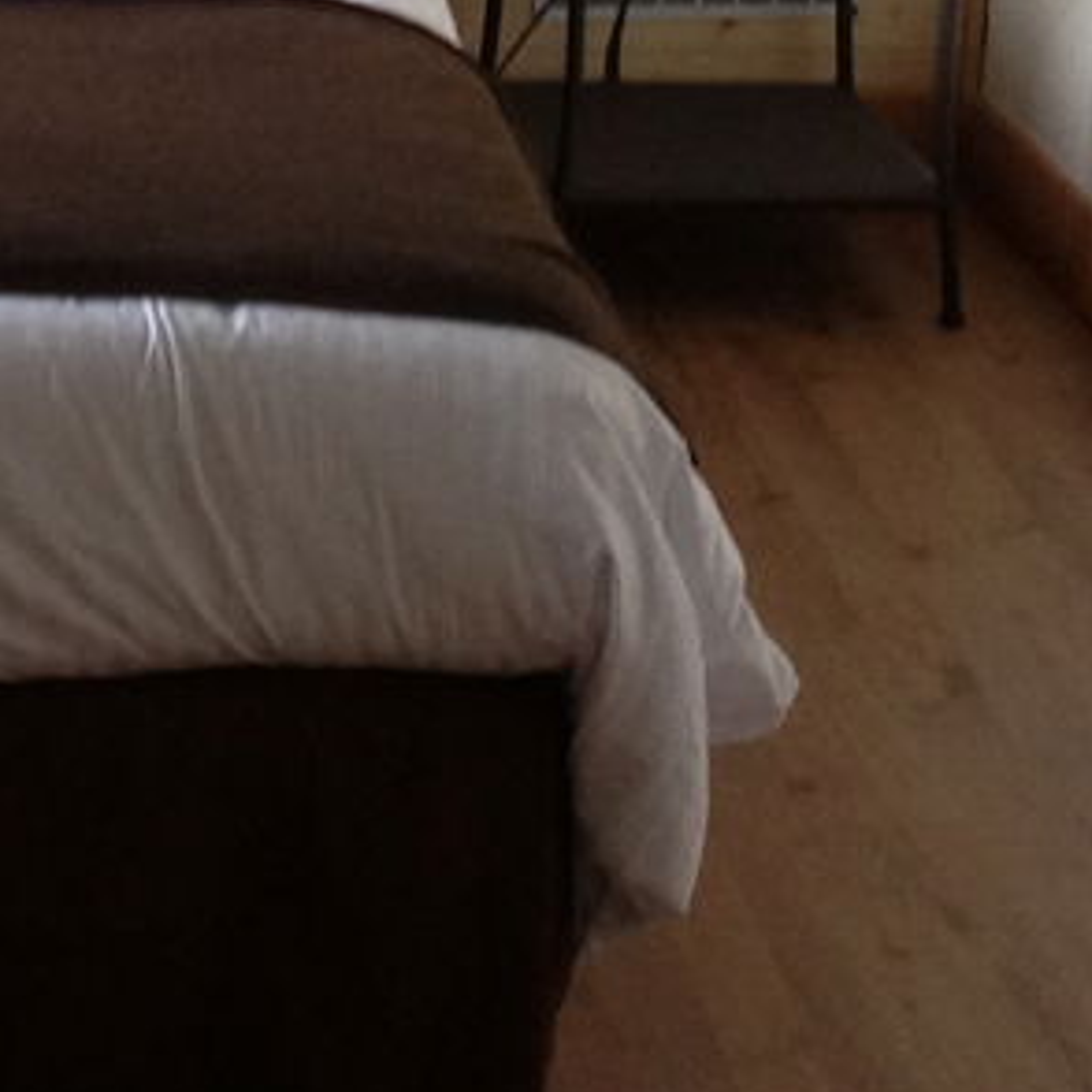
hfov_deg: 10.9
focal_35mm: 159
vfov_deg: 10.6
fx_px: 5675
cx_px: -33
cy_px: -520
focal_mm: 4.13
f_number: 2.4
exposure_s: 1/20
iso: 125
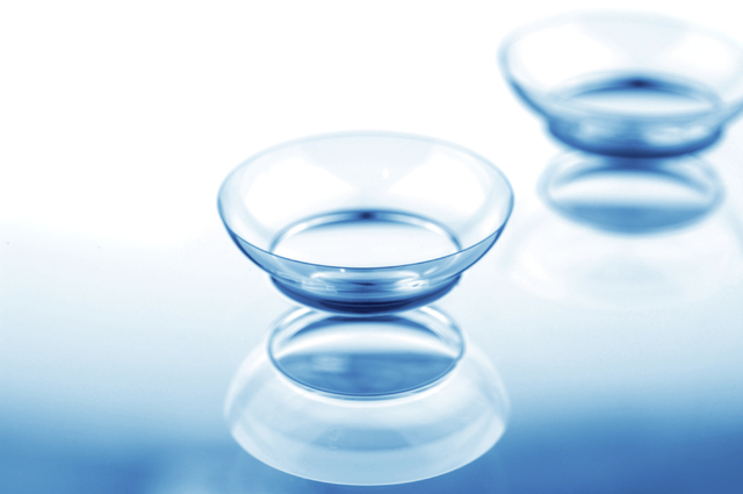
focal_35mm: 90
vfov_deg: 15.1
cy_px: 247
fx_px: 1855
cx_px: 372
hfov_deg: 22.6
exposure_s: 1/13
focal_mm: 60
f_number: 18
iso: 200
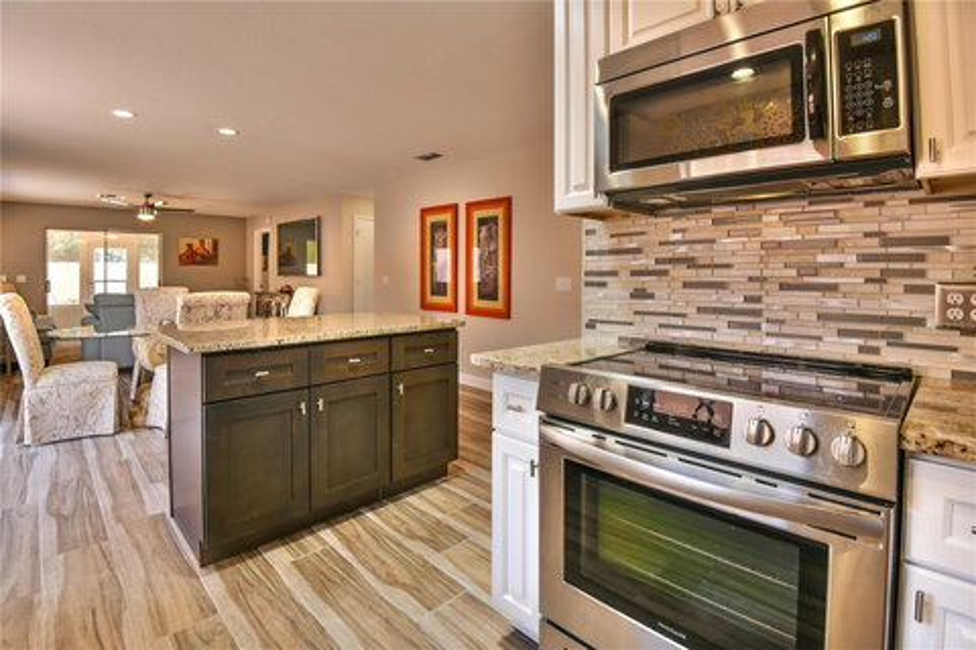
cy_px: 325
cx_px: 488
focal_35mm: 16
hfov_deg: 96.7
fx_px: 434
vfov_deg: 73.7
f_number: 6.3
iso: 1600
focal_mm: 16
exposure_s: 1/160
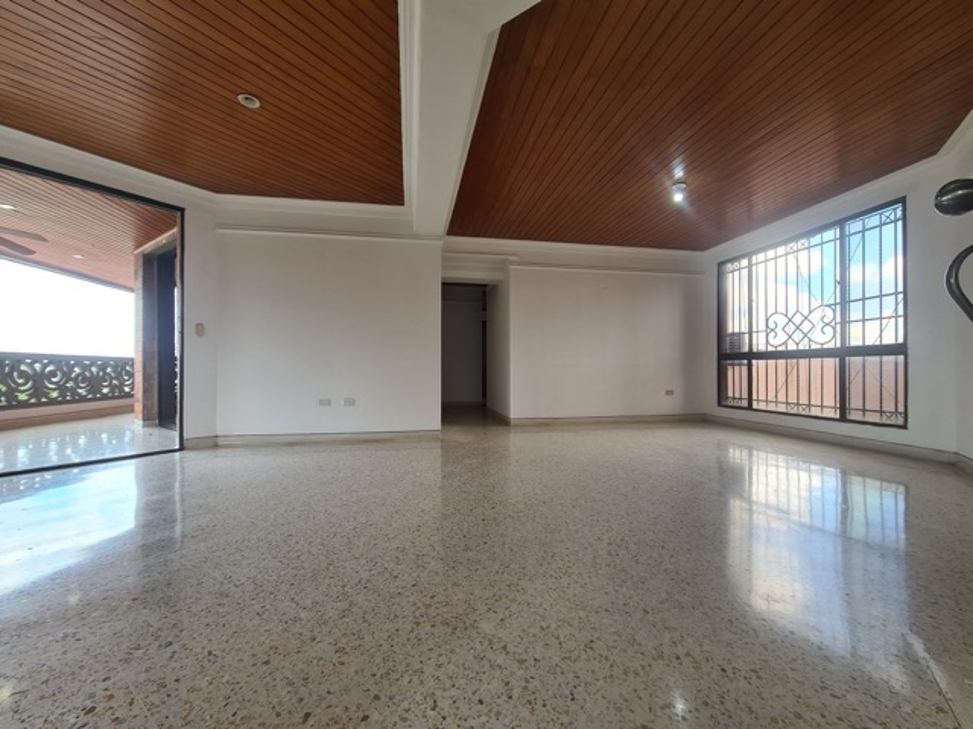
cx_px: 486
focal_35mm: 13
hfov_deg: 106.2
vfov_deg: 89.9
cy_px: 364
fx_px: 365
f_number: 2.2
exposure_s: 1/120
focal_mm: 2.2
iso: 64
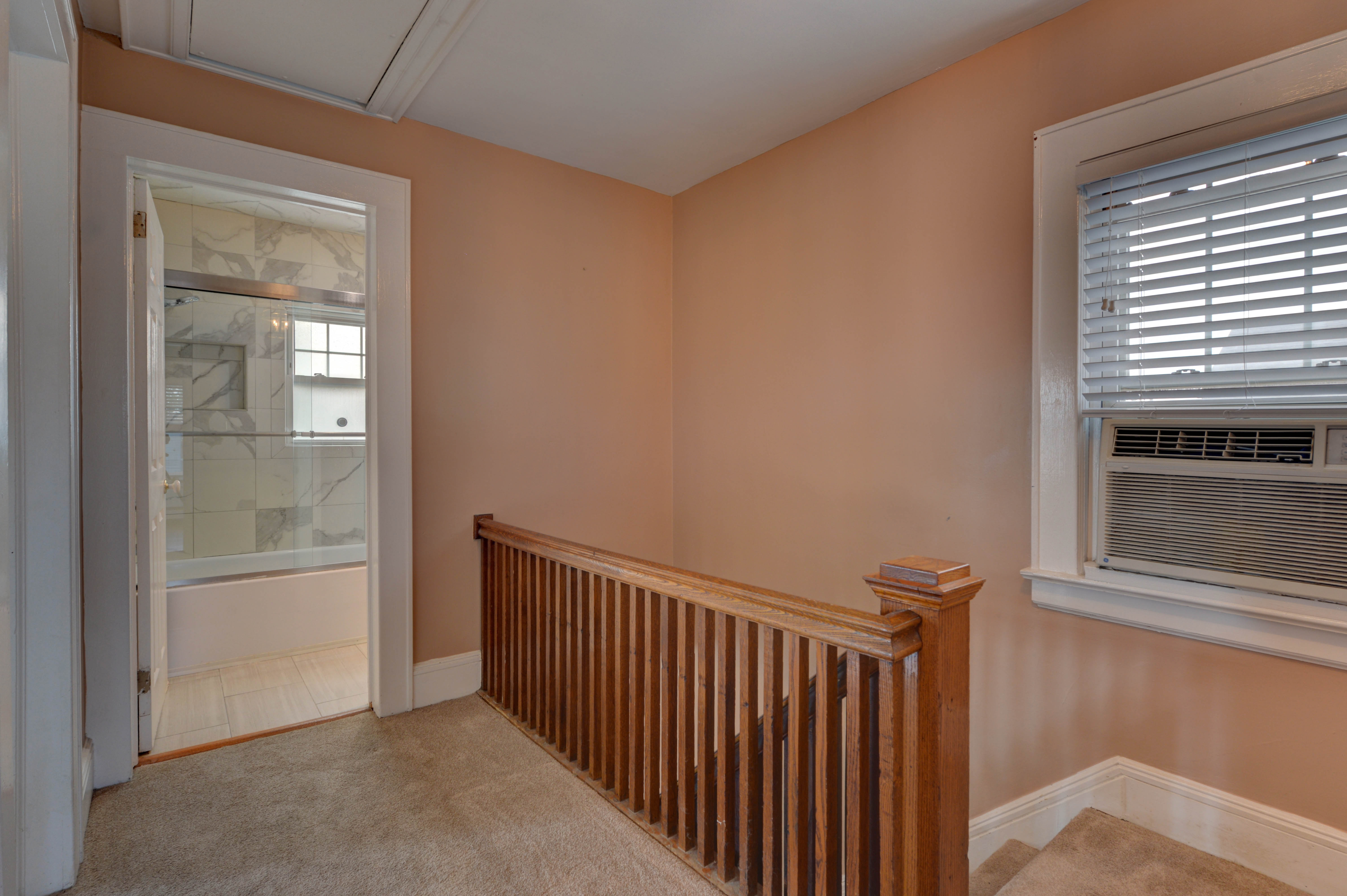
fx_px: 636
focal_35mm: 17
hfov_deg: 93.3
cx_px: 674
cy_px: 448
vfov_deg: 70.4
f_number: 9
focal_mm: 17
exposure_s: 1/20
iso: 640
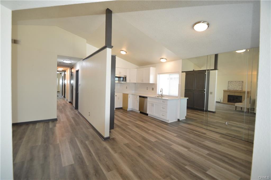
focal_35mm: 15
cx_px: 136
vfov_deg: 77.2
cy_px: 90
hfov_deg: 100.5
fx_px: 113
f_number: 4
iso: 400
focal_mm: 10
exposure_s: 1/80
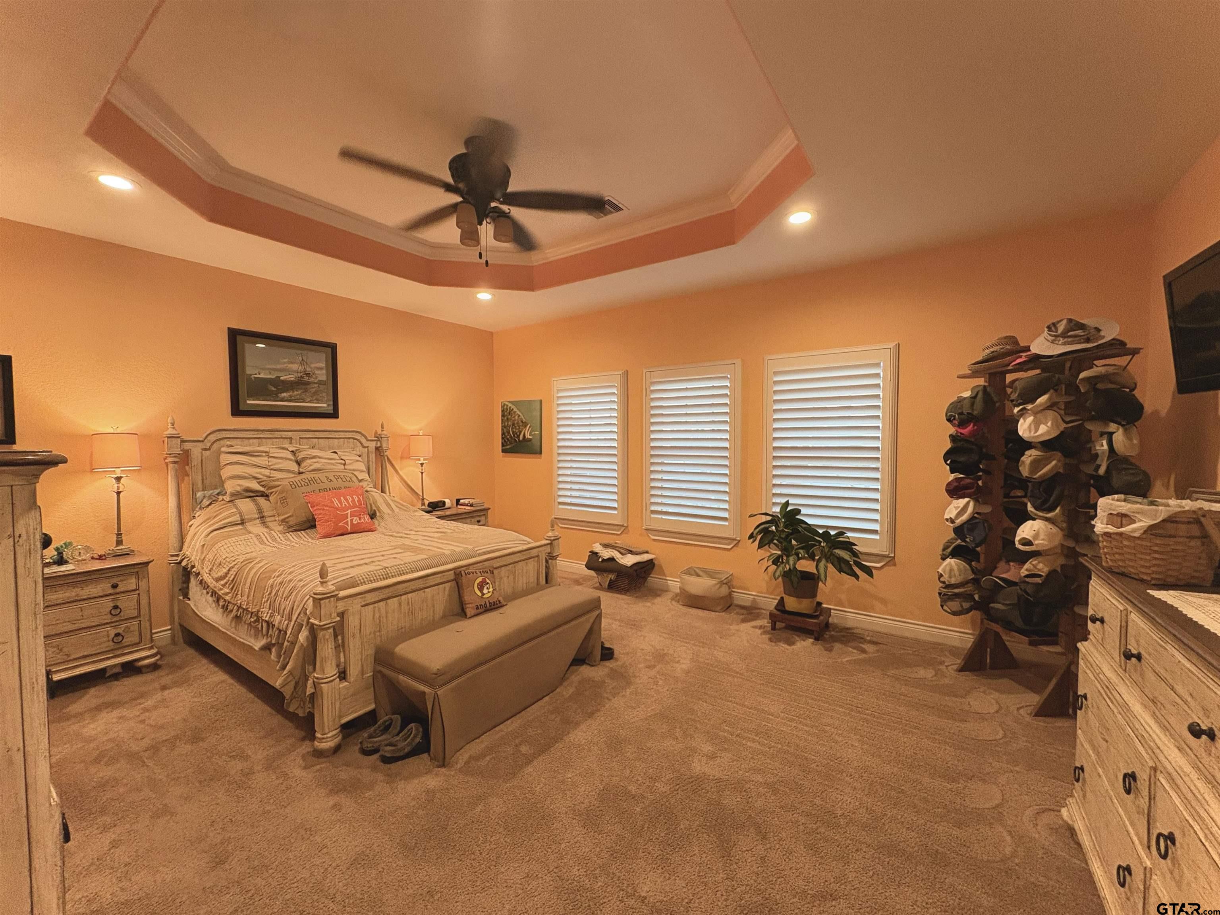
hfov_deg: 102.1
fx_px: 493
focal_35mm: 14
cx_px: 610
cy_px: 458
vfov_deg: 85.7
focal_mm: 2.22
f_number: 2.2
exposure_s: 1/60
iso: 250
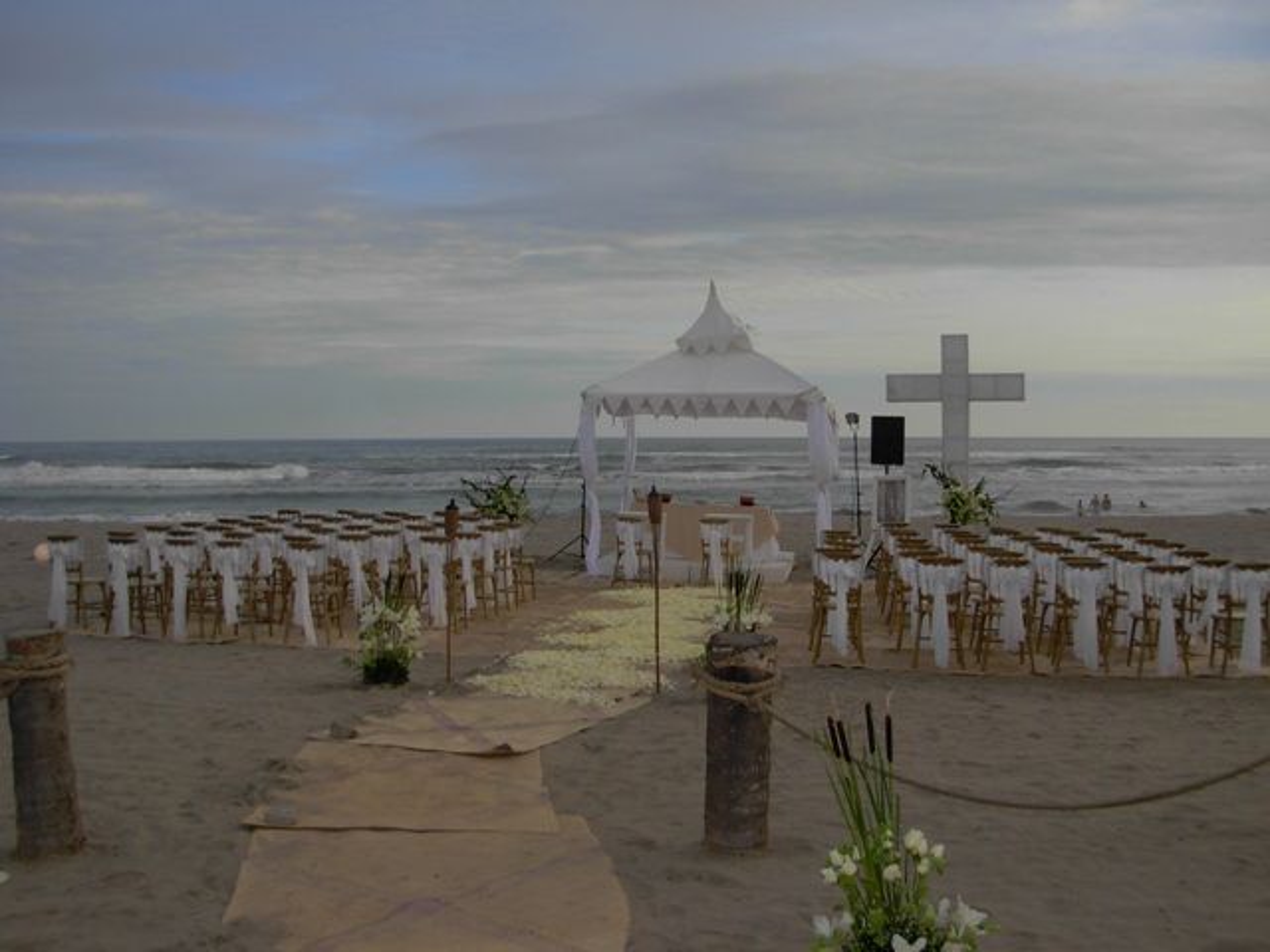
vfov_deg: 37.7
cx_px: 635
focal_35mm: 38
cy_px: 476
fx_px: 1394
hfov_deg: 49.0
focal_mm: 6.3
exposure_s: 1/939
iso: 79
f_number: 2.9
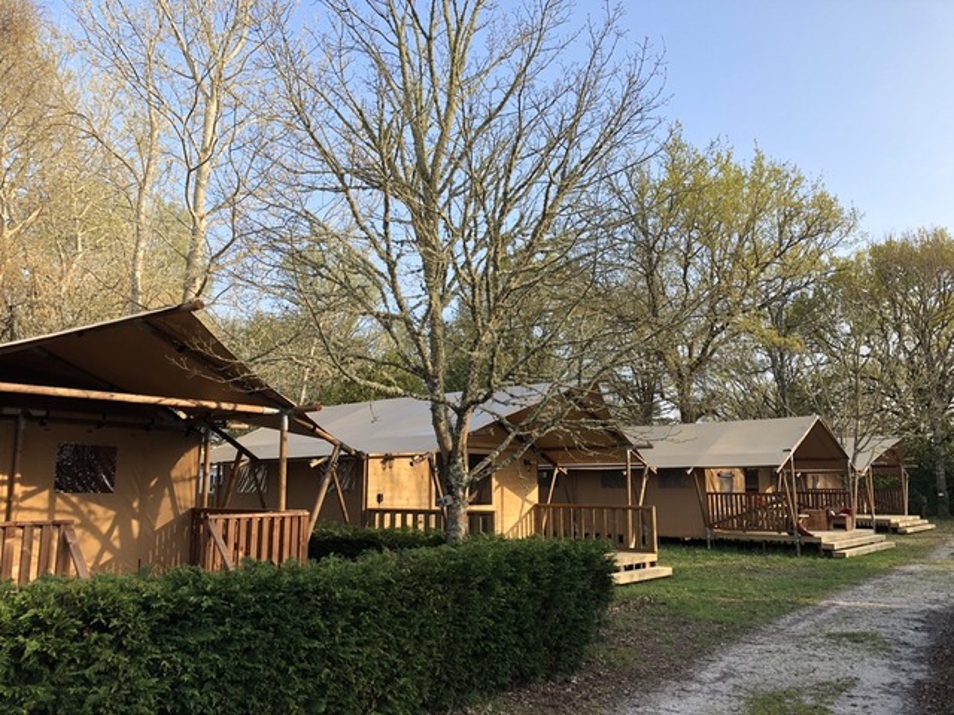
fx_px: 772
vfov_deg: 49.7
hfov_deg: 63.4
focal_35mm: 28
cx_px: 477
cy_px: 358
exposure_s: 1/552
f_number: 1.8
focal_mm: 3.99
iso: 20
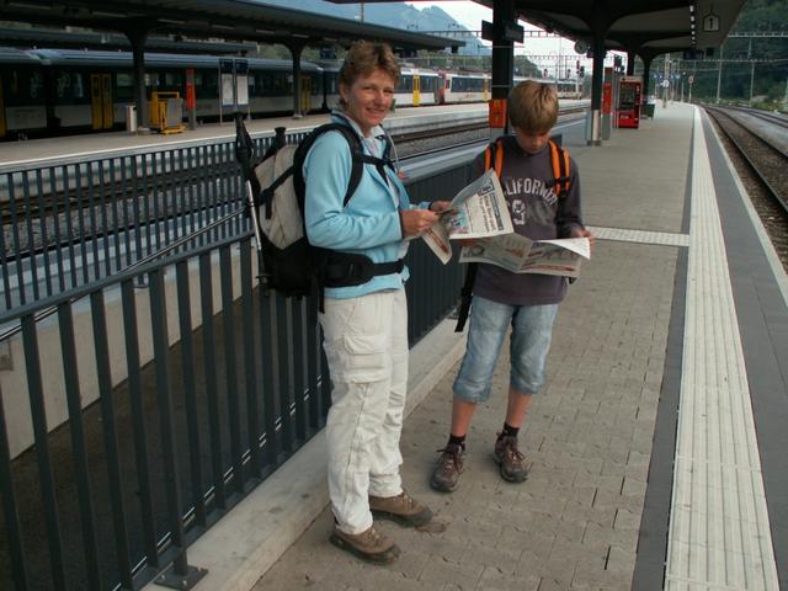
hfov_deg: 52.6
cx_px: 394
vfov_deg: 40.7
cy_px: 296
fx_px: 797
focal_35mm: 35
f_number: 2.8
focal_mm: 5.86
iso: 50
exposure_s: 1/40
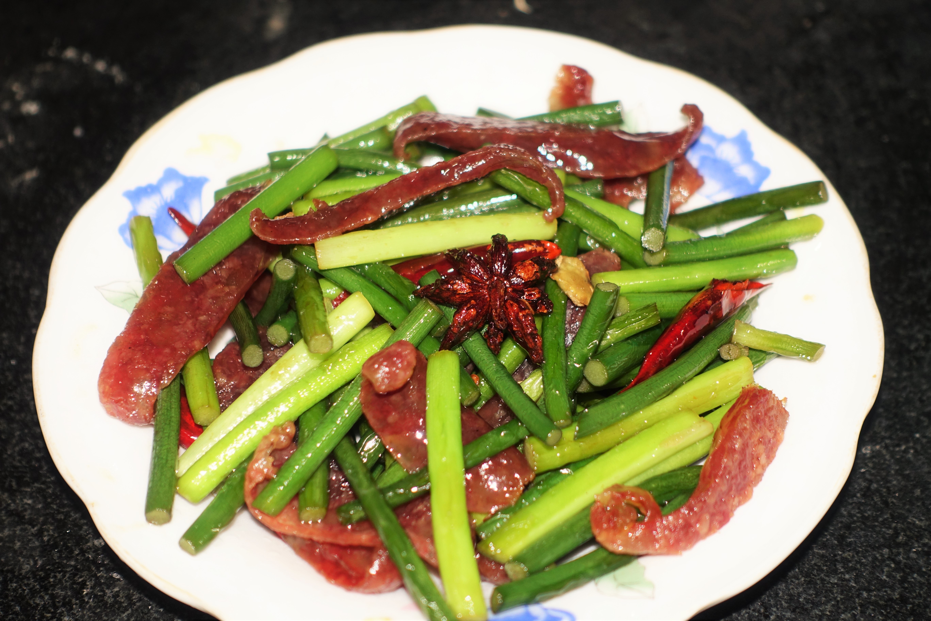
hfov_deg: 28.8
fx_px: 1810
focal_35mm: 70
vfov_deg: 19.5
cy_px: 310
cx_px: 466
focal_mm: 25.7
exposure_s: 1/30
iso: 200
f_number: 2.8
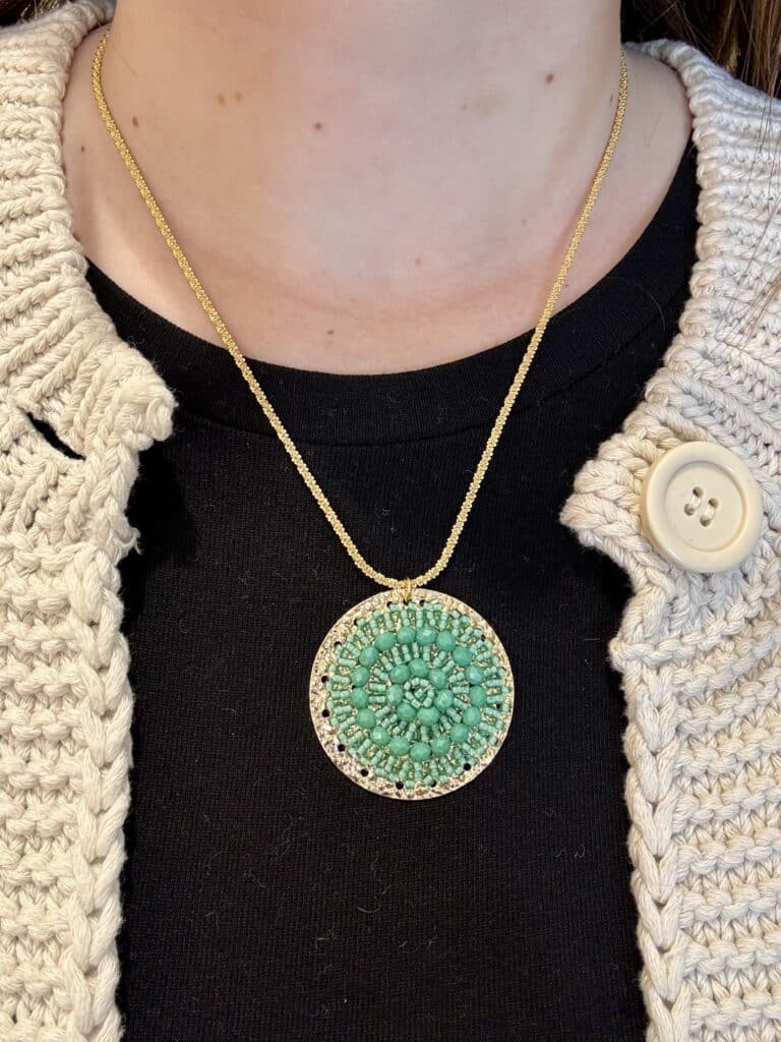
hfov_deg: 46.8
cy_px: 521
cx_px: 390
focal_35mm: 30
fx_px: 902
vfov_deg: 60.0
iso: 80
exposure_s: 1/50
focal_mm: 2.69
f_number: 1.9
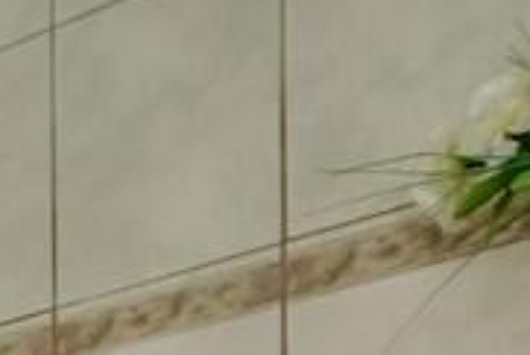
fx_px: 1252
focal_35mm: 85
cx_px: -893
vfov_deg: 11.6
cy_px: 964
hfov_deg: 13.2
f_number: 8
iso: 640
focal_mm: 10
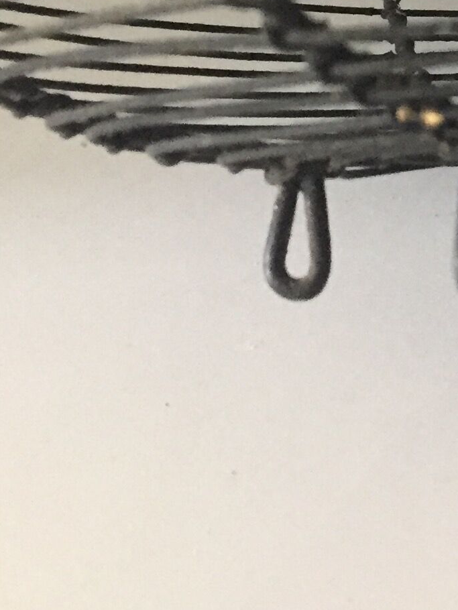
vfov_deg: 18.0
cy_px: -117
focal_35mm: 104
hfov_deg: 13.0
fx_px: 1834
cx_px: 798
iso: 250
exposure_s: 1/17
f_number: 2.2
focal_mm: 4.15
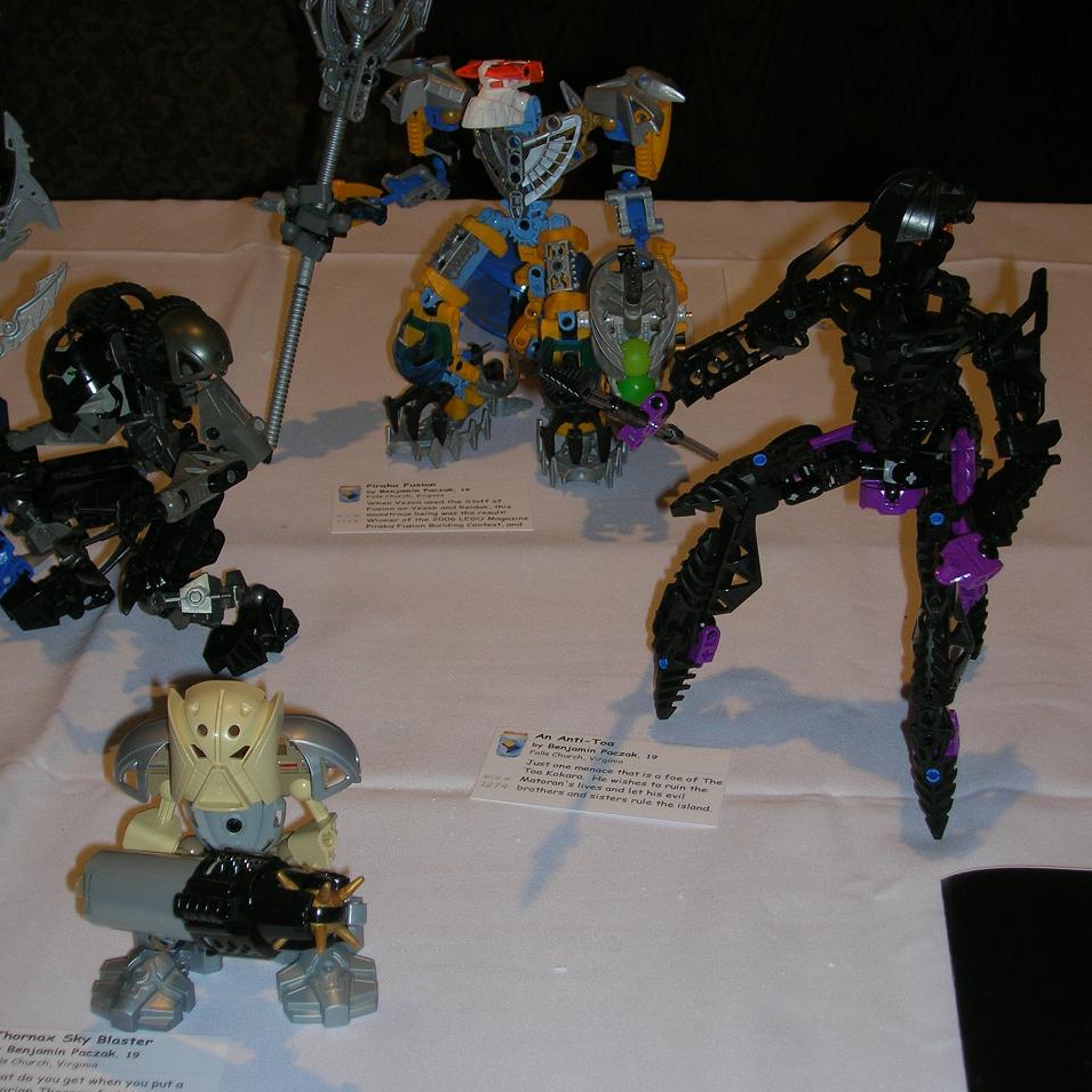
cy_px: 489
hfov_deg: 28.6
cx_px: 555
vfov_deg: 28.6
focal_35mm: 60
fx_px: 2141
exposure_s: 1/60.1
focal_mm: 8.4
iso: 50
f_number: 3.3
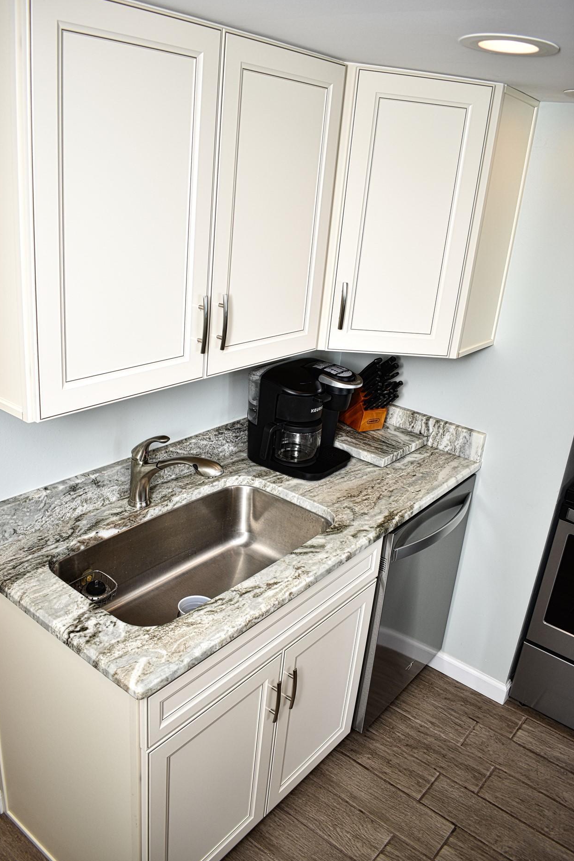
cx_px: 278
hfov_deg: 46.4
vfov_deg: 65.5
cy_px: 428
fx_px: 670
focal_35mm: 28
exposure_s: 1/60
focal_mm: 18
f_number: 3.5
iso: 100
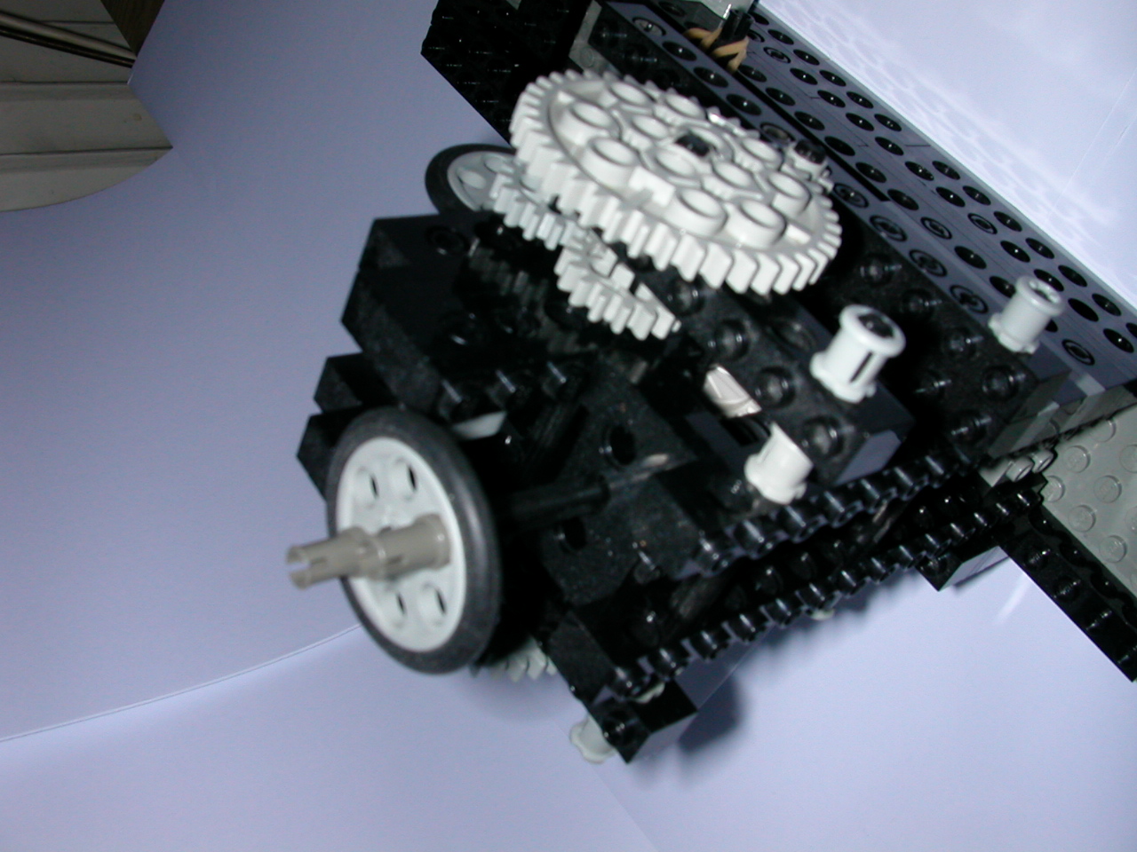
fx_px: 1215
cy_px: 426
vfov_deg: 38.7
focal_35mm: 37
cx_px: 568
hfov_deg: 50.1
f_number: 4.5
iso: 100
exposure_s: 1/59.9
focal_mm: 5.6
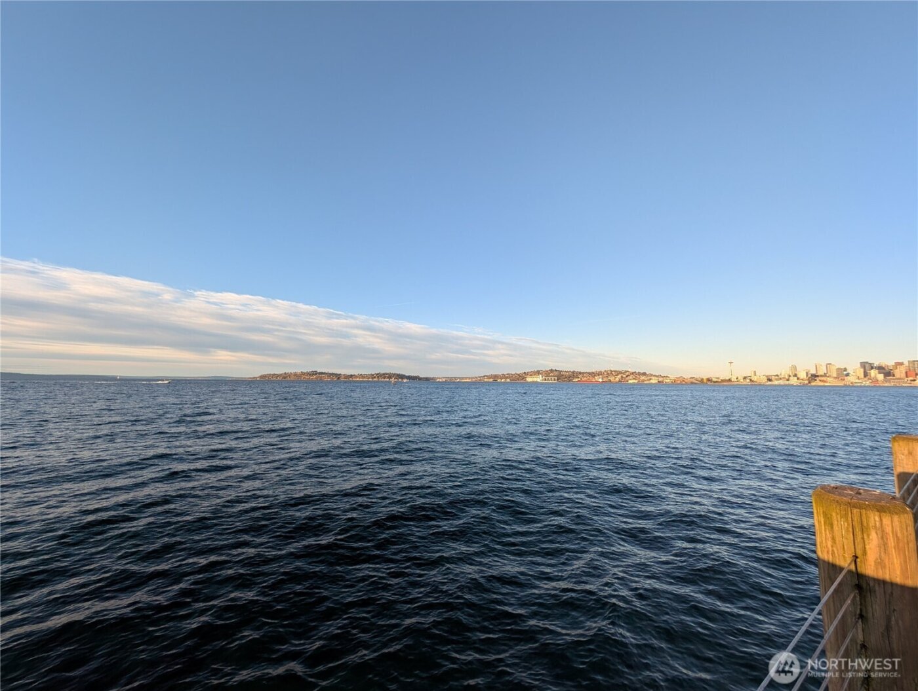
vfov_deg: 94.6
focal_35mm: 12
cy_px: 346
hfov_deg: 110.5
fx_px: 319
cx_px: 459
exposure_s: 1/646
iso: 44
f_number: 1.95
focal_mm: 2.23
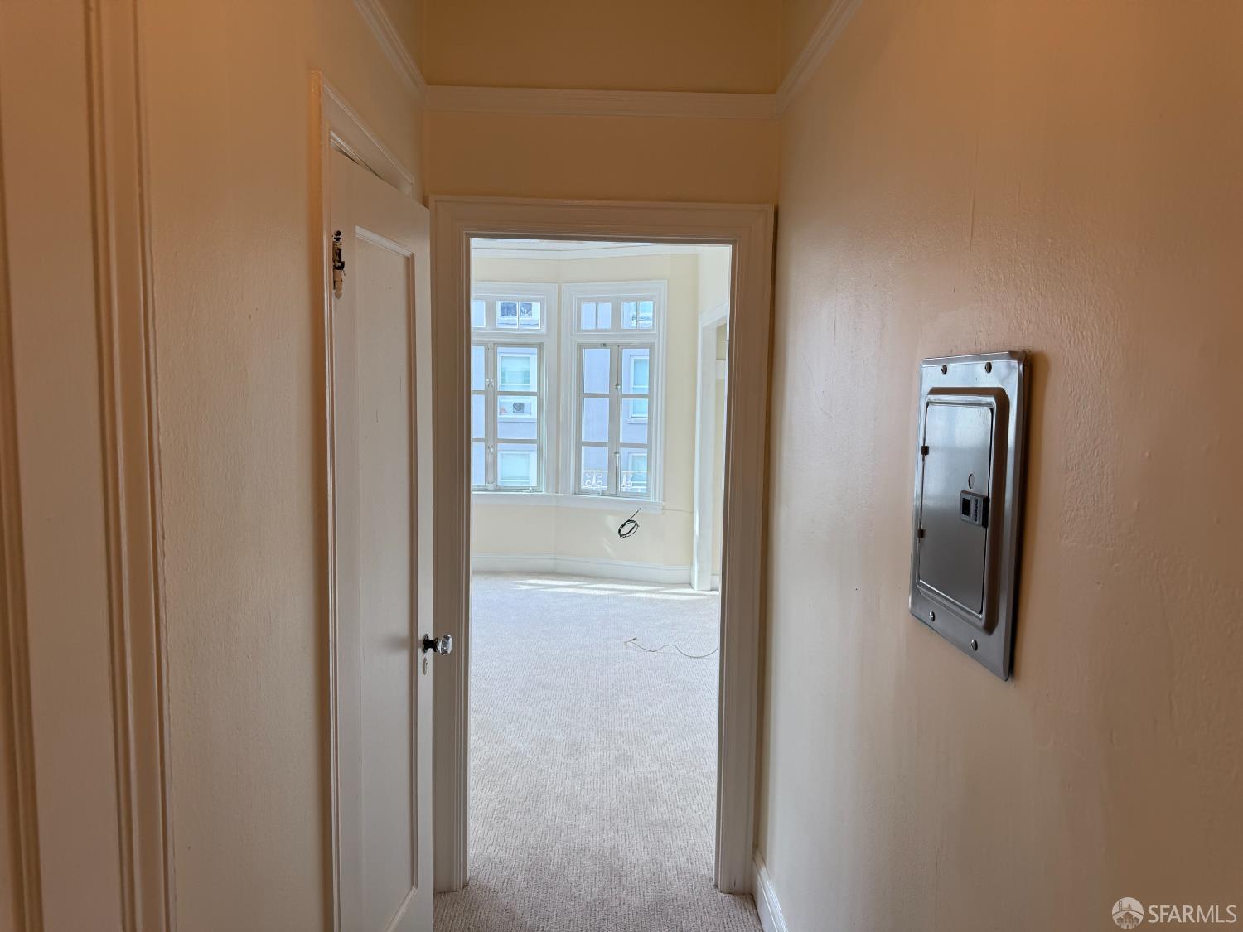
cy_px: 466
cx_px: 622
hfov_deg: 71.6
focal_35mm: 24
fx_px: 862
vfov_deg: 56.8
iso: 80
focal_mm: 6.76
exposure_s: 1/120
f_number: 1.78
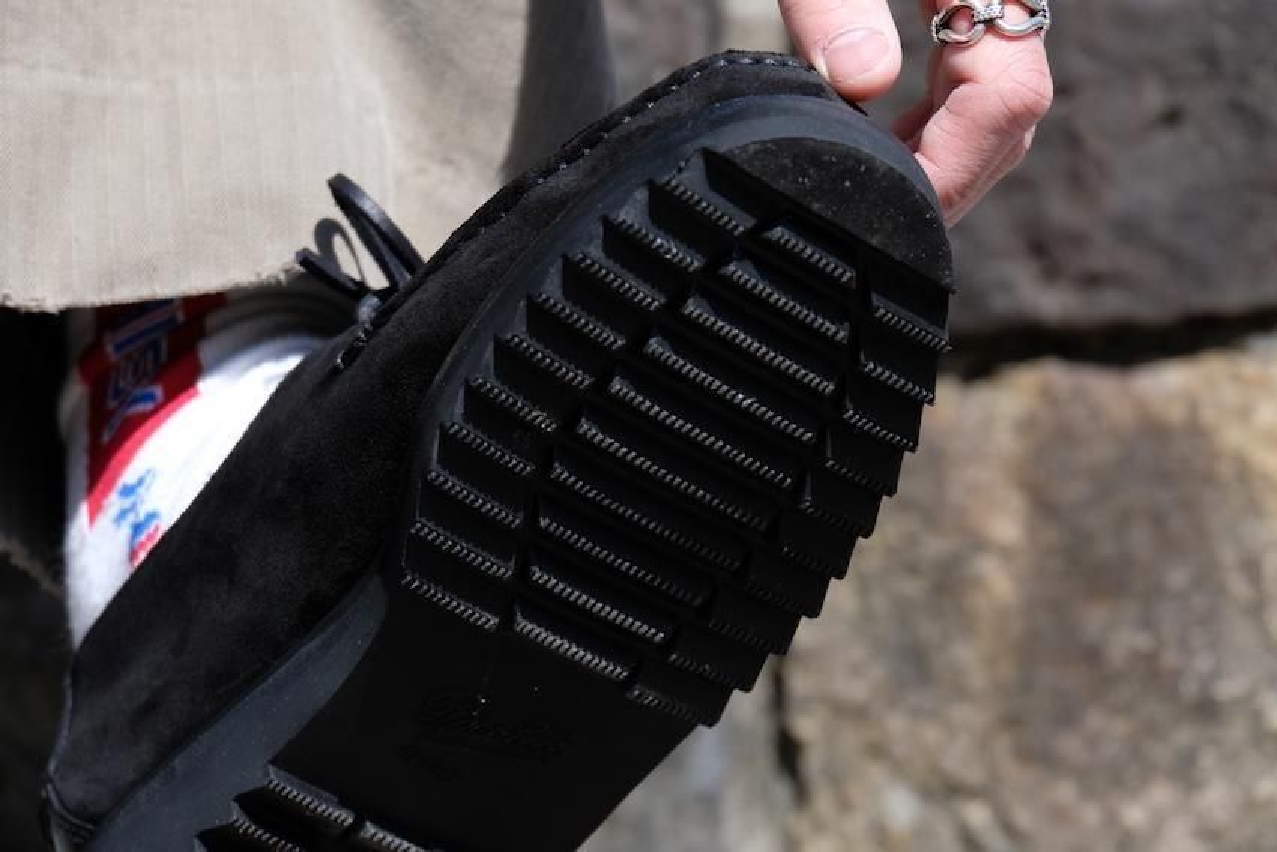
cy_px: 426
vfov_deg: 6.7
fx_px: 7237
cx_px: 638
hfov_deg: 10.1
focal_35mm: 204
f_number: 6.4
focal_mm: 135.7
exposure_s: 1/900
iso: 500
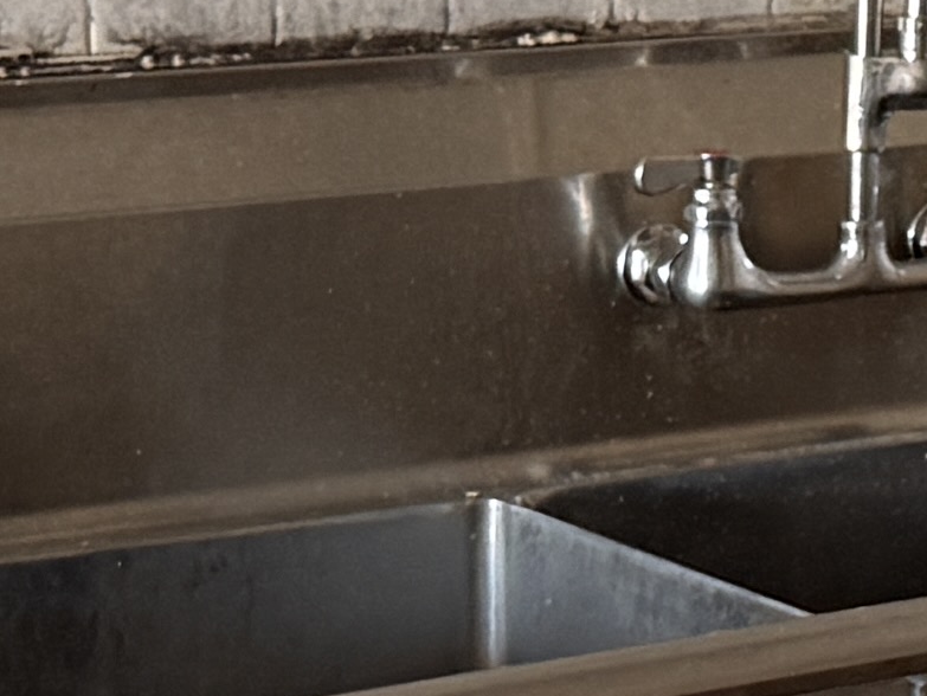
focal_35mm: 175
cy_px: 361
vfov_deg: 8.5
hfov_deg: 11.0
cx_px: 1260
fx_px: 4689
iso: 250
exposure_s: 1/60
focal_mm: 6.76
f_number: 1.78
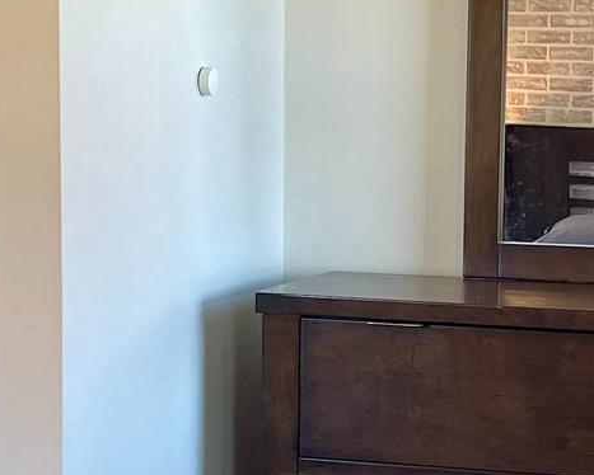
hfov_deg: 17.8
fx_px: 1882
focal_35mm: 107
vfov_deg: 14.4
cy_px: 335
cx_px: 454
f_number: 1.6
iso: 125
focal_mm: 5.1
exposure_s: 1/120
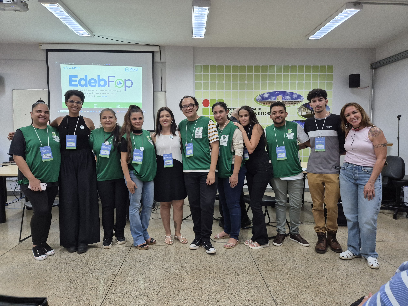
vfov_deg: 58.9
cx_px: 204
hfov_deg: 73.9
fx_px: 271
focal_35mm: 23
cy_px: 153
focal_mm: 5.4
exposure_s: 1/120
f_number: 1.8
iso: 250
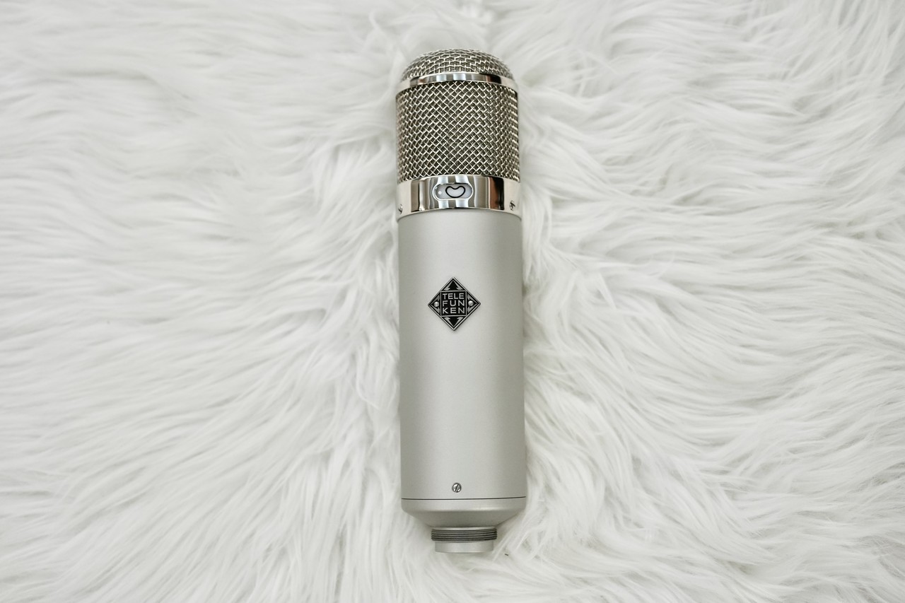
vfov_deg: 27.0
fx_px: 1257
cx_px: 452
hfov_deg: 39.6
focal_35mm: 50
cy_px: 302
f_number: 2.8
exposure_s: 1/100
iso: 800
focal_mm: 50
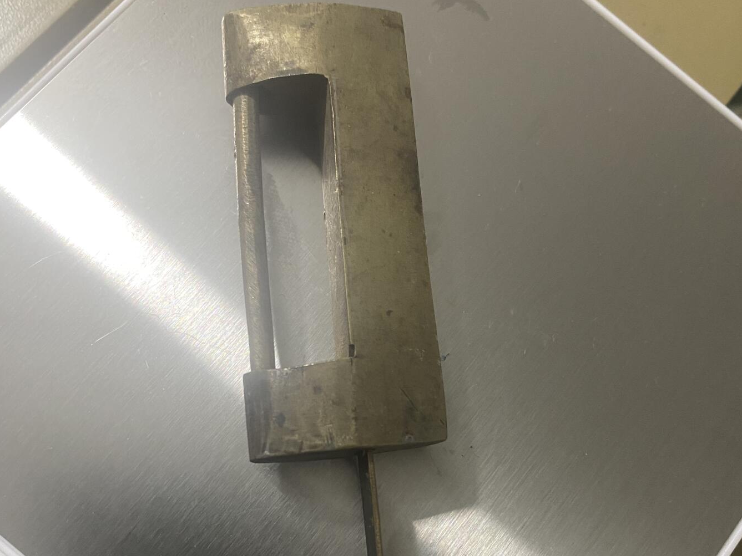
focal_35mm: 35
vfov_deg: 39.9
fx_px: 750
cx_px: 372
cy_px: 399
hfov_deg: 52.6
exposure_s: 1/50
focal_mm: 4.25
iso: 160
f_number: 1.8
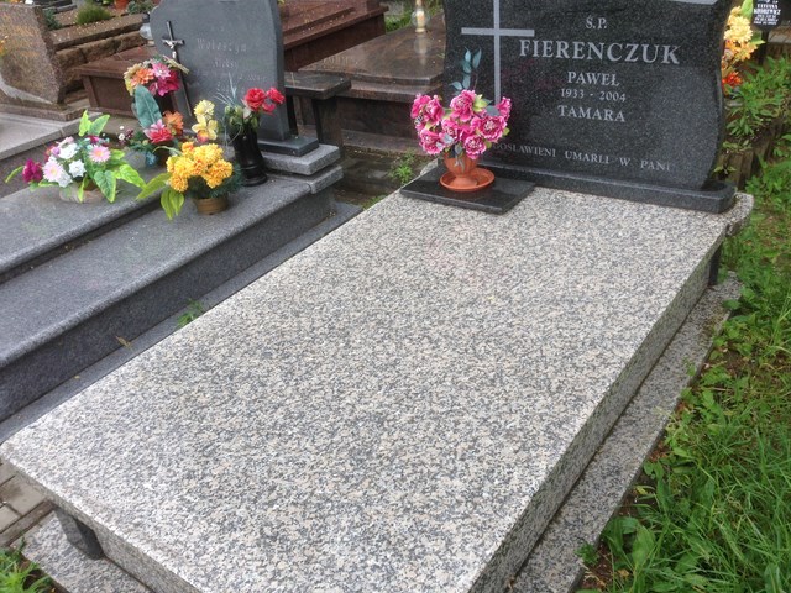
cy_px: 296
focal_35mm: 33
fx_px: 754
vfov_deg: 42.9
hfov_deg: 55.4
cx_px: 396
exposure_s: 1/317
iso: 50
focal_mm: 4.12
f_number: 2.4
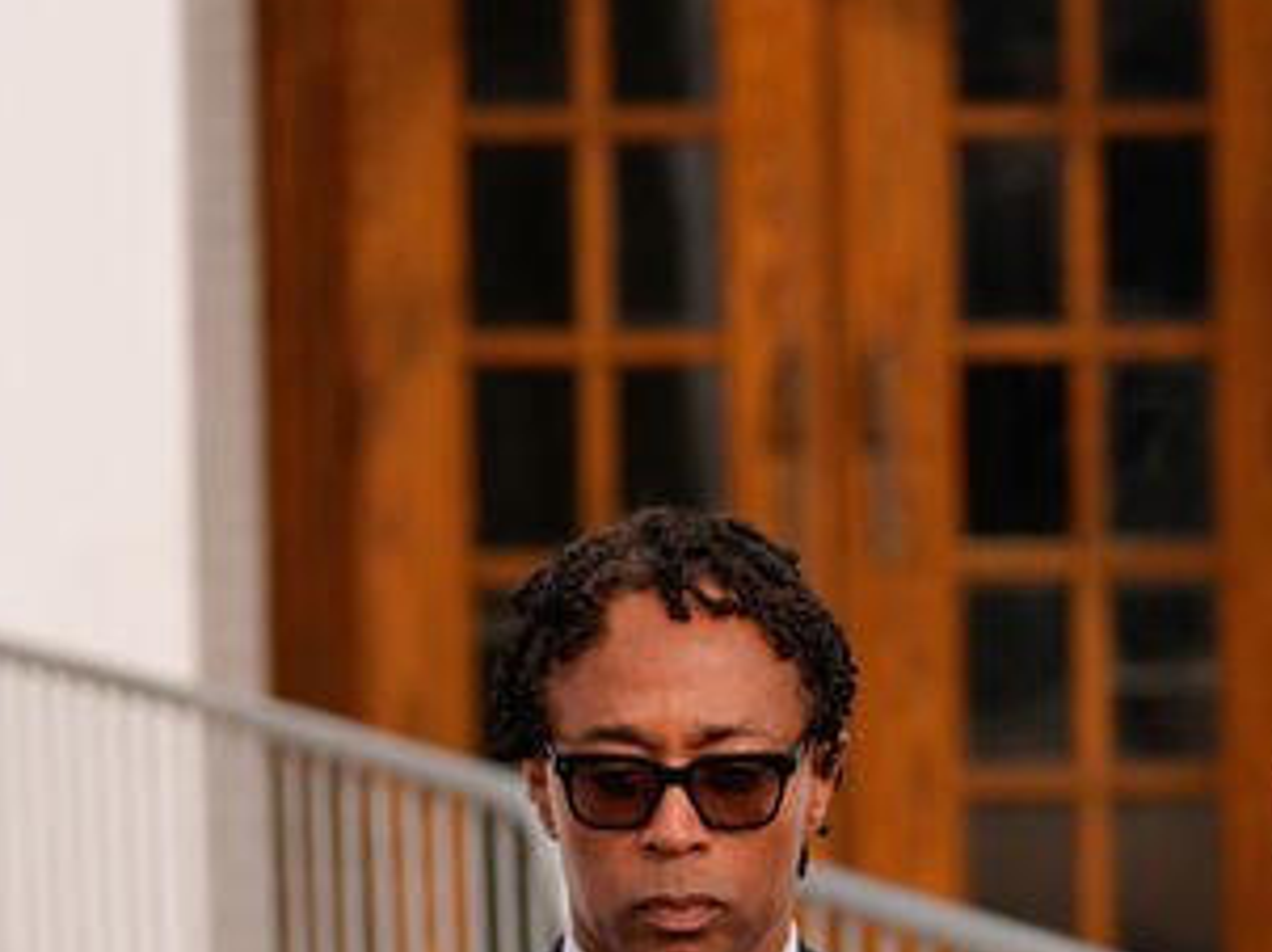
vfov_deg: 5.2
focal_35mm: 284
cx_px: 1430
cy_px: 1481
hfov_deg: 6.9
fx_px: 10428
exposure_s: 1/4000
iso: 200
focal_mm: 80
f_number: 2.8
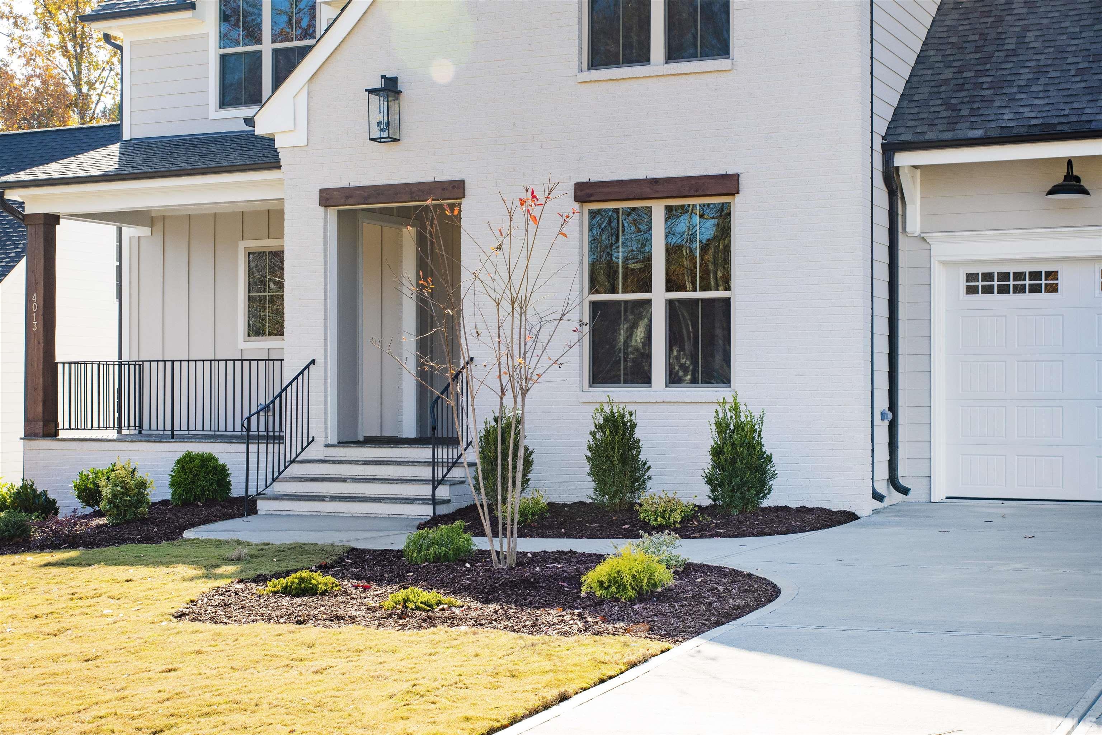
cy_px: 368
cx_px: 551
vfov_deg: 23.8
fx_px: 1745
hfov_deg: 35.1
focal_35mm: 57
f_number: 7.1
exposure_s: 1/250
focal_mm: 38
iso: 320
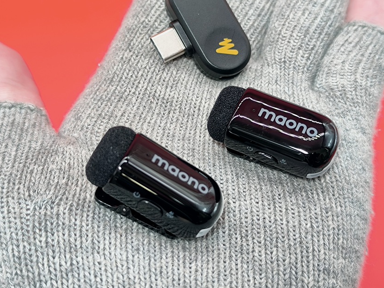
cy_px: 111
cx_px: 185
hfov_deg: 33.8
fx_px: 632
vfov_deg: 25.6
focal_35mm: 57
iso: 640
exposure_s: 1/50
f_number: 1.65
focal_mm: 6.14
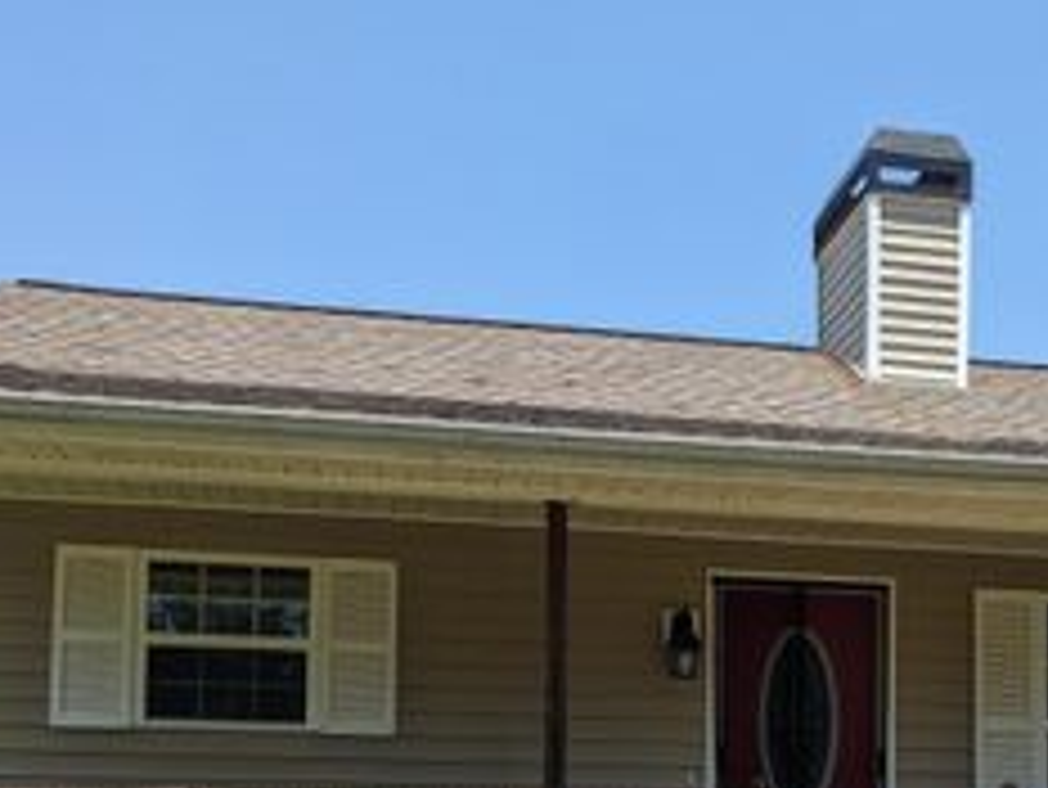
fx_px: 1757
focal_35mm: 58
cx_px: 760
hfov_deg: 32.7
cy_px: 763
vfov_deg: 24.3
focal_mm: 4.38
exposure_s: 1/2132
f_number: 1.73
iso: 50
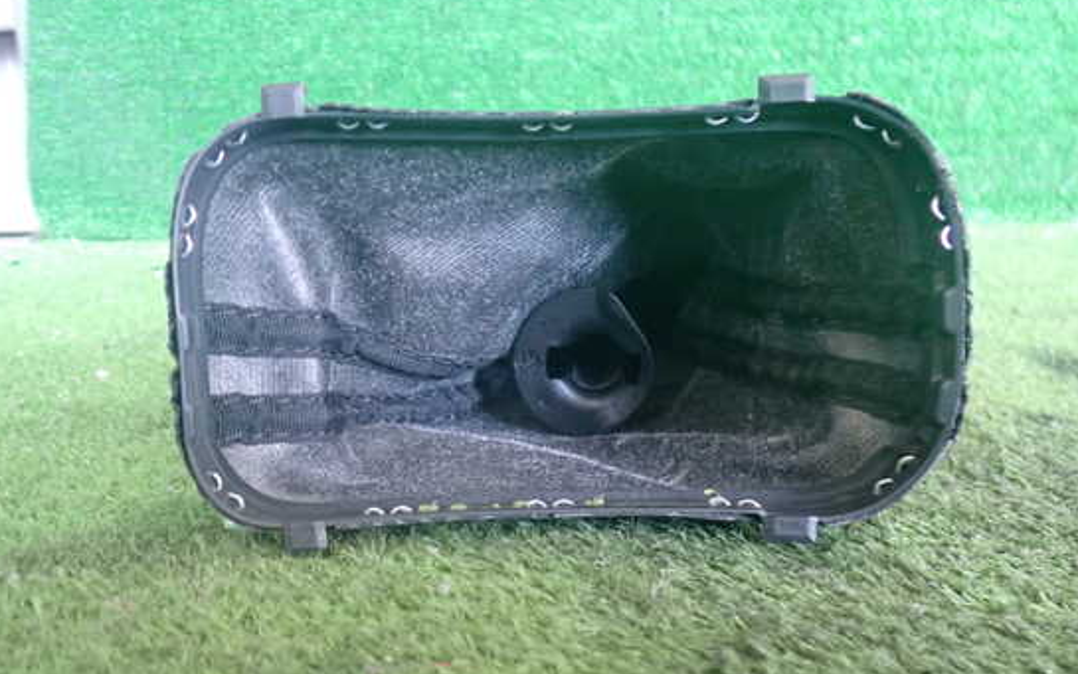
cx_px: 506
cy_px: 383
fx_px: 1029
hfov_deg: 55.3
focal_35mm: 35
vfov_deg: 36.2
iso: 1000
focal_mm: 5.4
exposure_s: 1/60
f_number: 2.3
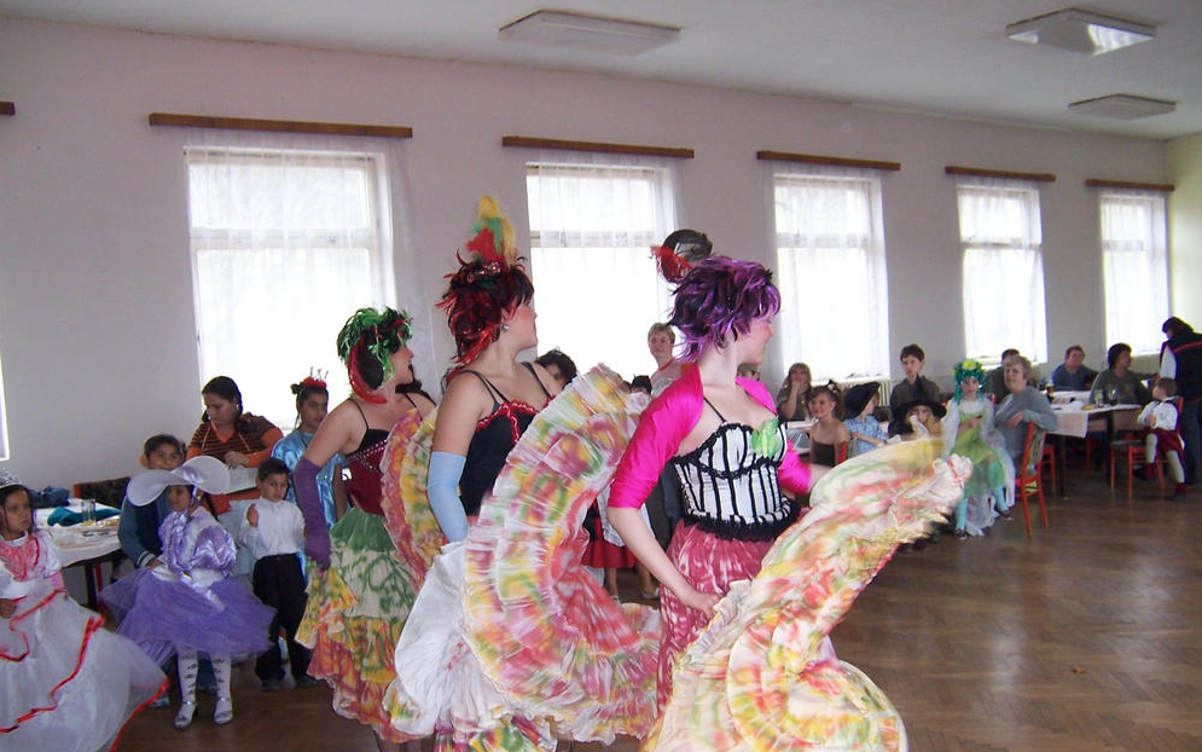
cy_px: 450
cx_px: 588
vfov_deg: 35.2
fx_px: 1179
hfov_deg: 54.0
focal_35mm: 36
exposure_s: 1/90
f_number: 2.8
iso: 140
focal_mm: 5.5
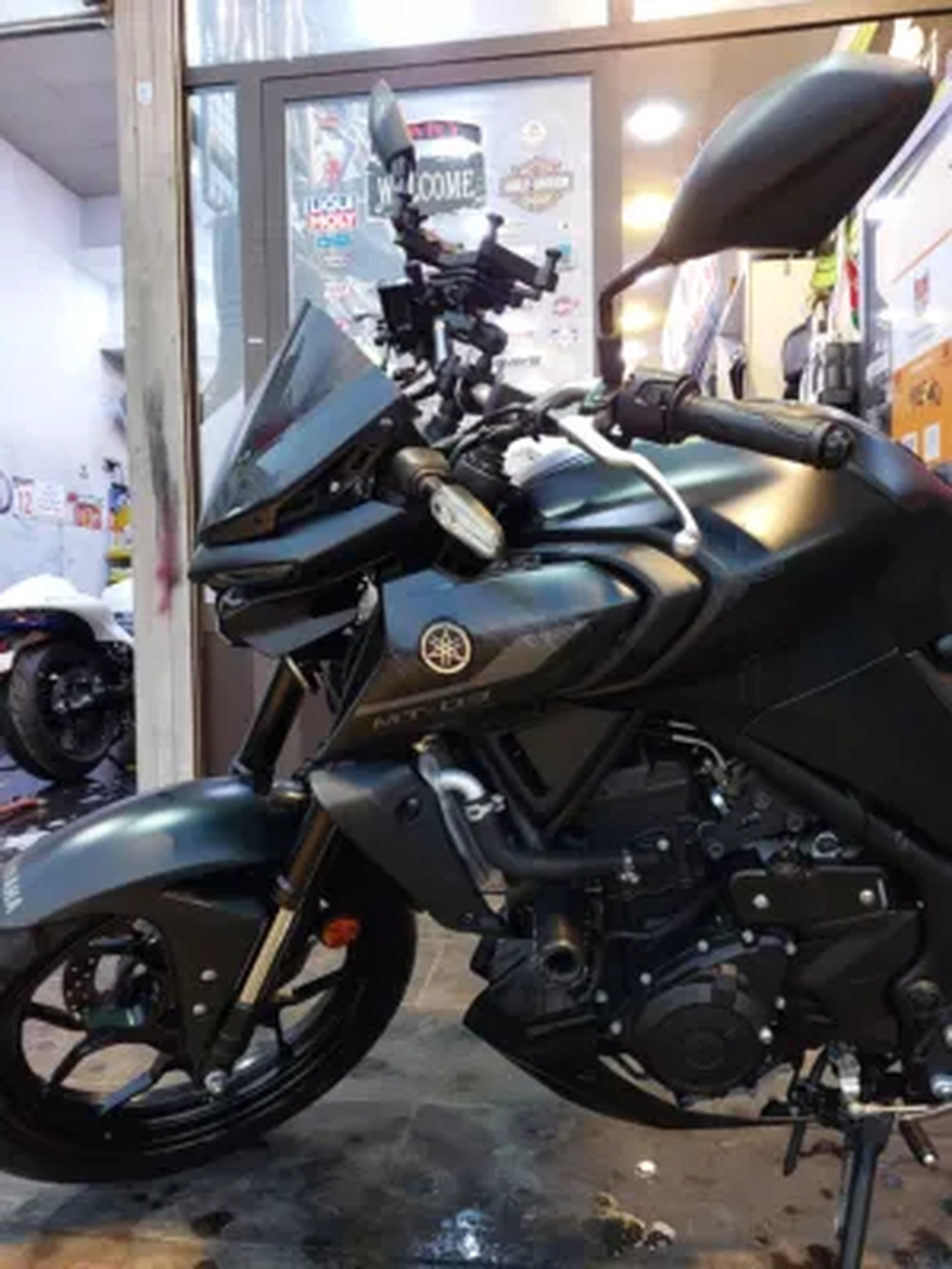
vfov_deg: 73.9
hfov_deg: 58.9
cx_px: 476
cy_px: 634
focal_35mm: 23
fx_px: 843
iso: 320
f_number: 1.8
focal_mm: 5.06
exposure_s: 1/50
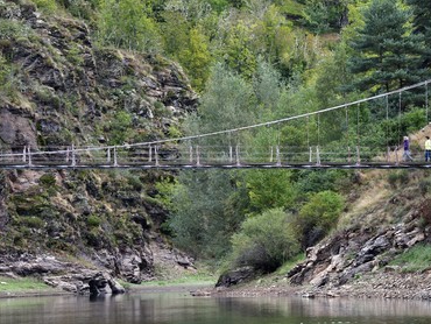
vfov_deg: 6.8
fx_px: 2716
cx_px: 236
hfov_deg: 9.1
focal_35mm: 218
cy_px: 162
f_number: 8
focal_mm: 200
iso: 800
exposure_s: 1/250
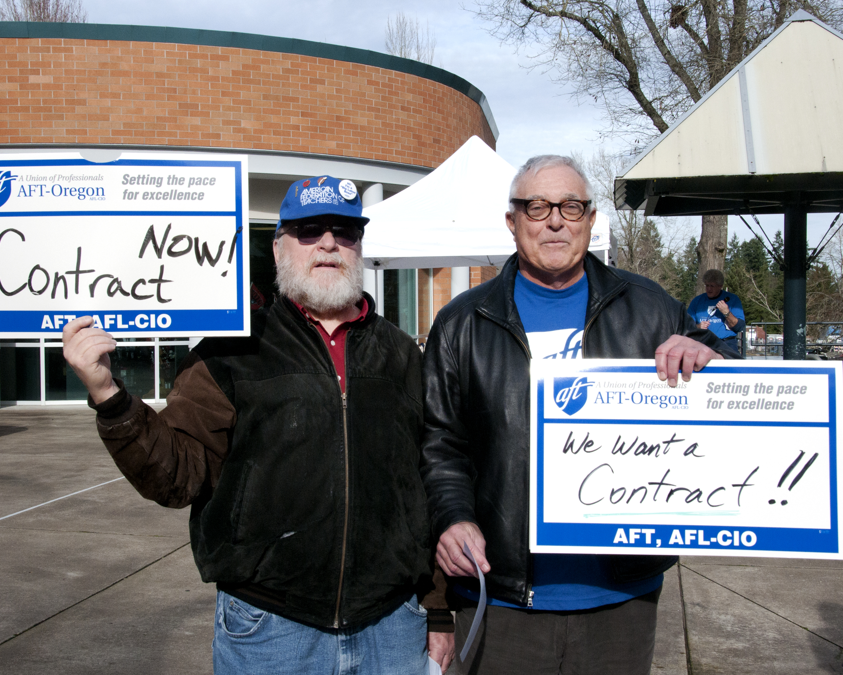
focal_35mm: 48
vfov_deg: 31.5
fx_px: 1198
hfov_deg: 38.8
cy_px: 340
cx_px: 414
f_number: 16
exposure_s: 1/1000
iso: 1250
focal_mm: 28
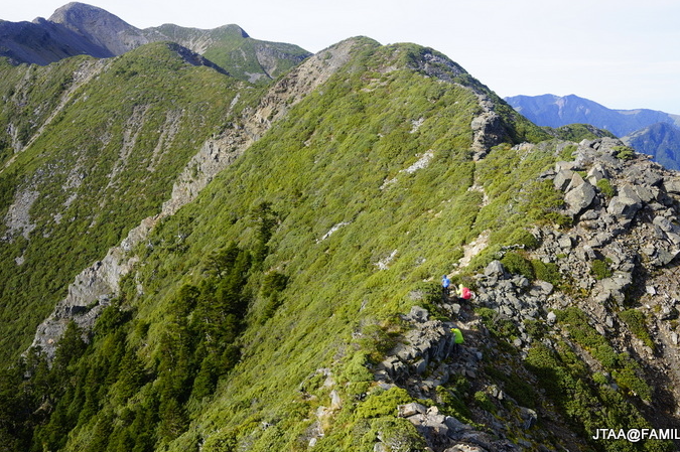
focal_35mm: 32
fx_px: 604
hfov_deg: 58.8
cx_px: 343
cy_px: 191
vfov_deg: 40.9
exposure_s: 1/640
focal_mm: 18
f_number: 4
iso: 100
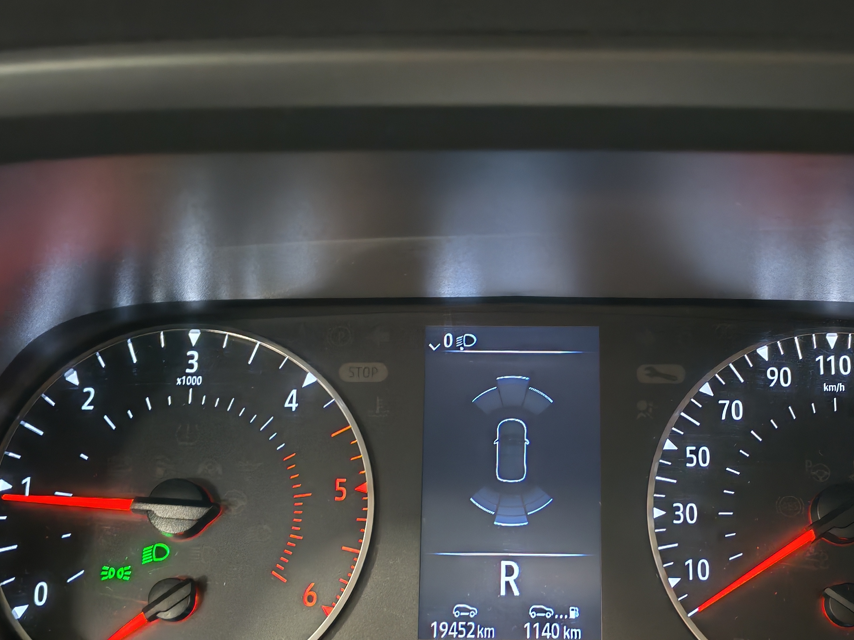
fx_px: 1283
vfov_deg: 27.7
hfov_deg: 36.6
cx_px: 522
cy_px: 459
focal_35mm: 52
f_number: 1.9
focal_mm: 6.12
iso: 5676
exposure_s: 1/16.7
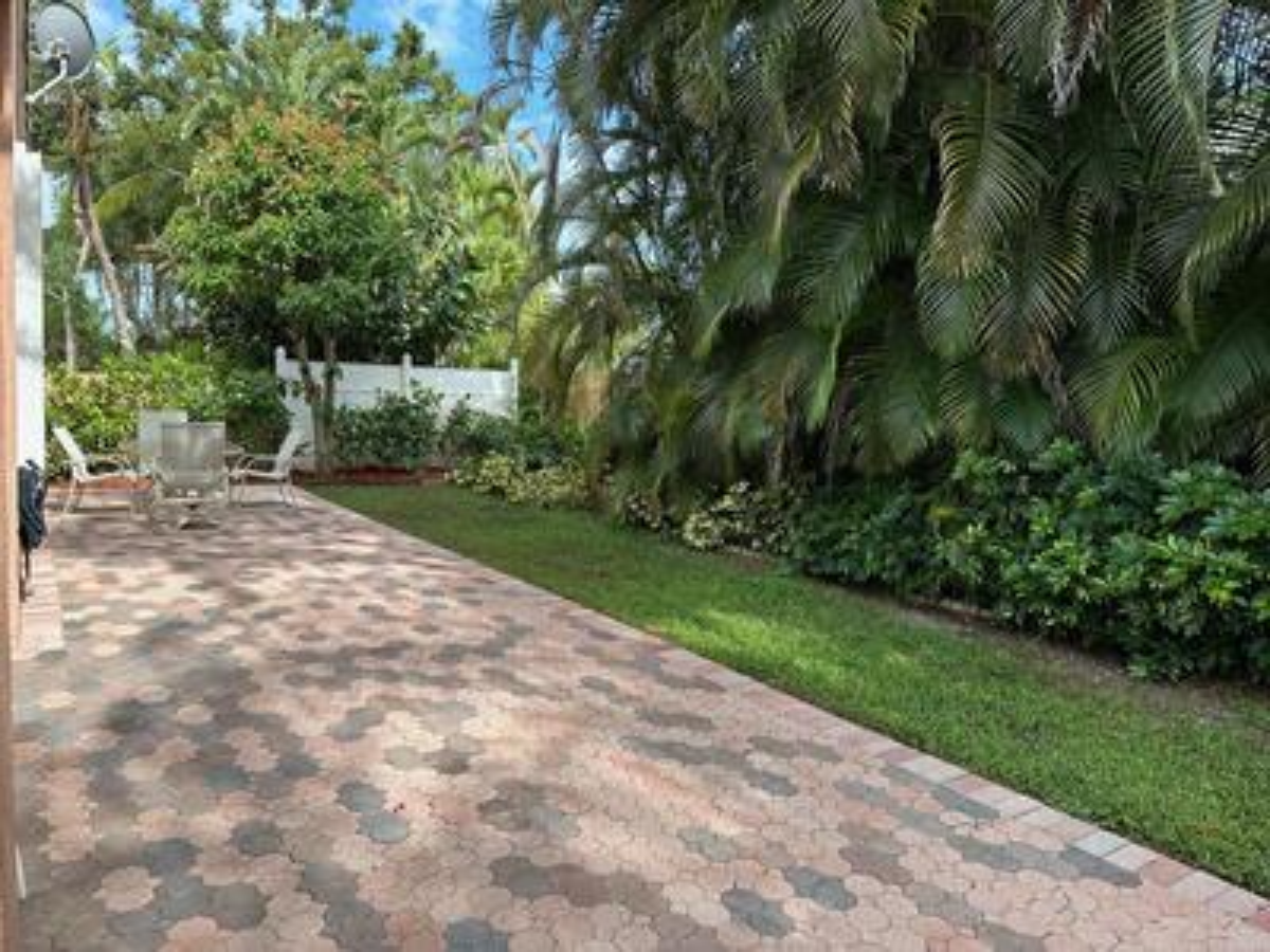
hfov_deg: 71.6
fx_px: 881
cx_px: 635
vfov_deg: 56.8
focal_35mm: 24
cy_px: 476
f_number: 1.78
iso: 80
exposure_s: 1/1587
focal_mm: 6.86
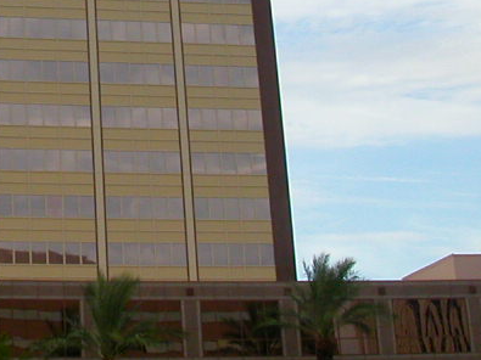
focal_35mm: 96
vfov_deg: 15.2
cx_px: -55
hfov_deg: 19.5
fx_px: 1334
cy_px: 33
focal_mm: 5.6
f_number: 4.5
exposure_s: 1/300
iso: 100
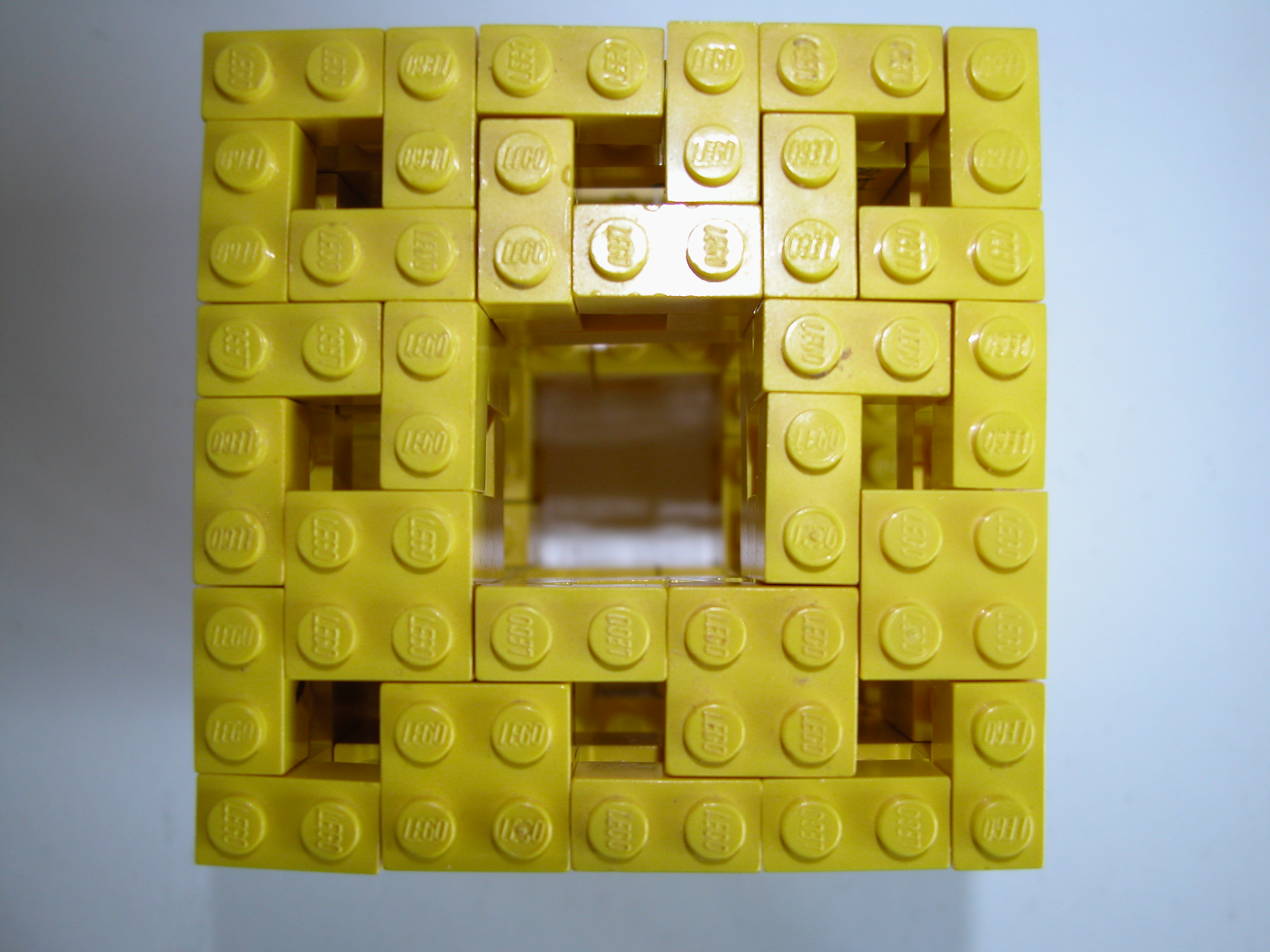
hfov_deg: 49.0
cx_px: 635
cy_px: 476
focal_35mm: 38
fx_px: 1394
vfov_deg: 37.7
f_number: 2.9
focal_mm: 10
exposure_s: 1/30
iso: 100
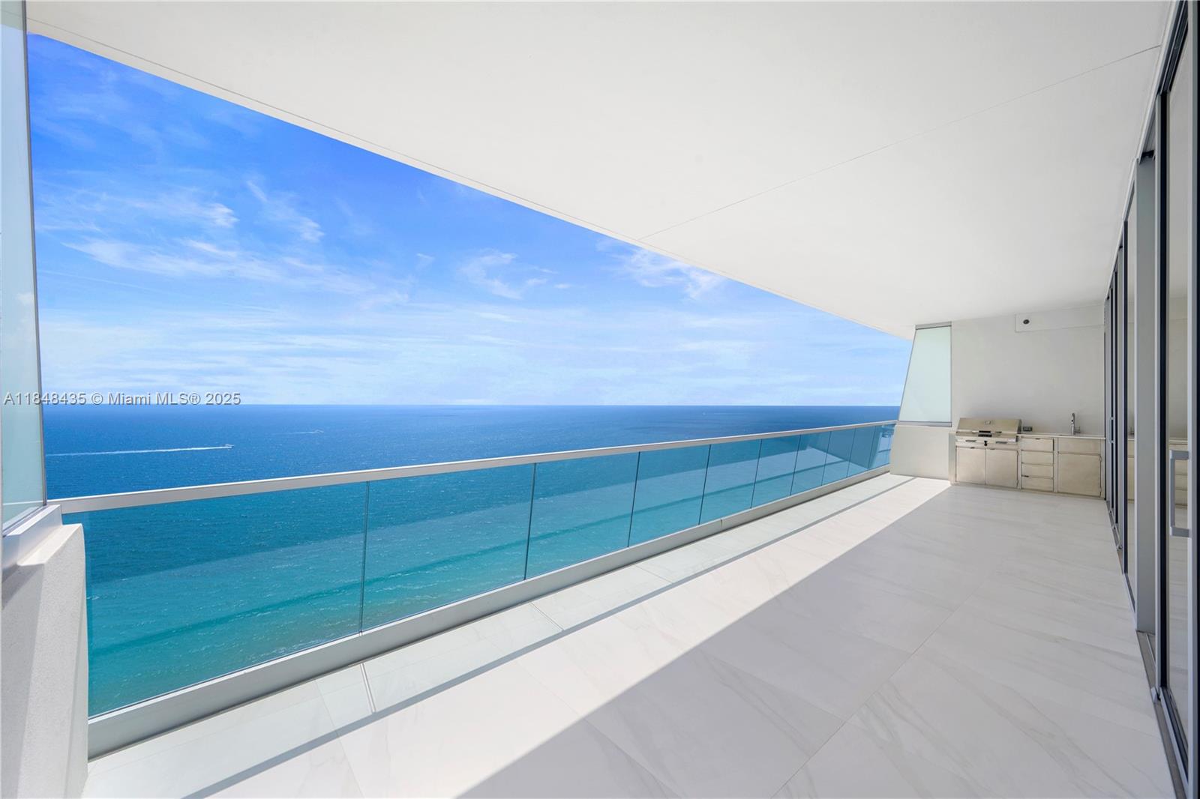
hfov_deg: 104.3
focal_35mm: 14
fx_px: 467
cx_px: 600
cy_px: 400
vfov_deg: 81.2
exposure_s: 1/100
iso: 100
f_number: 11
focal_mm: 14
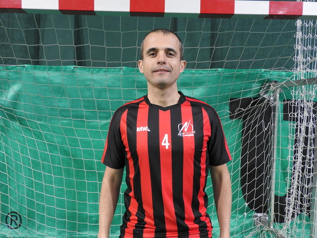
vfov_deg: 49.7
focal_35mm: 28
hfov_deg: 63.4
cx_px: 158
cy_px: 119
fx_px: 256
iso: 400
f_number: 3.5
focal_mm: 5
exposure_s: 1/8
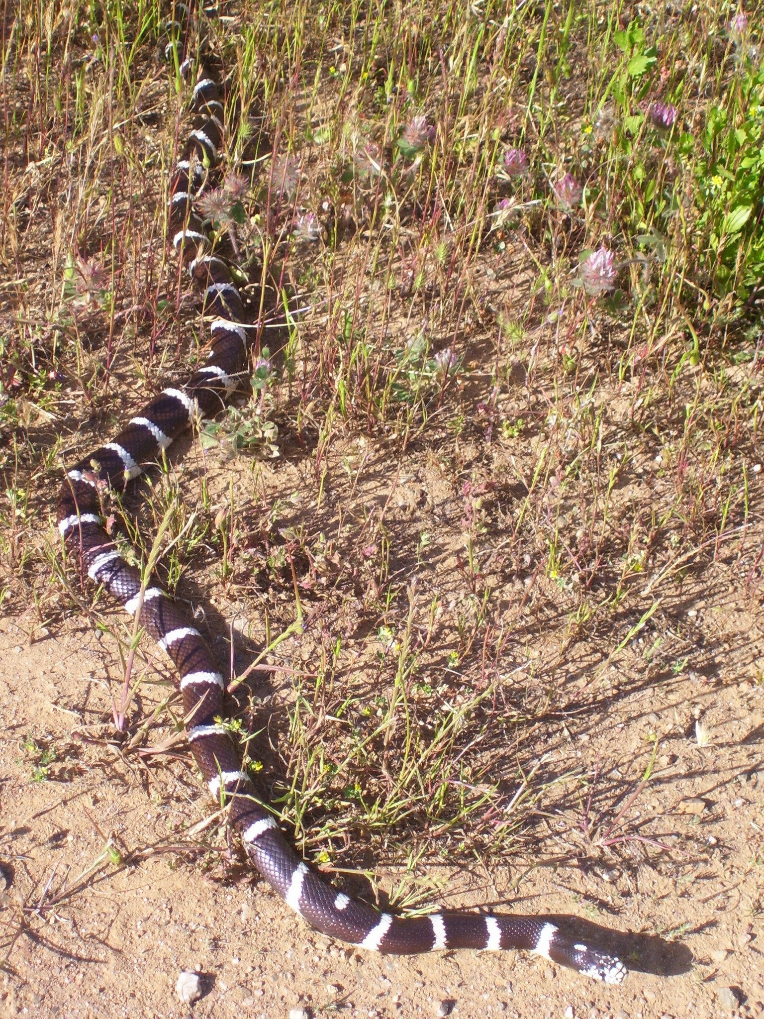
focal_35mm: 111
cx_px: 382
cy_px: 510
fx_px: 3266
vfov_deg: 17.7
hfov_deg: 13.3
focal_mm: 18
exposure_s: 1/250
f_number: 4.6
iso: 80
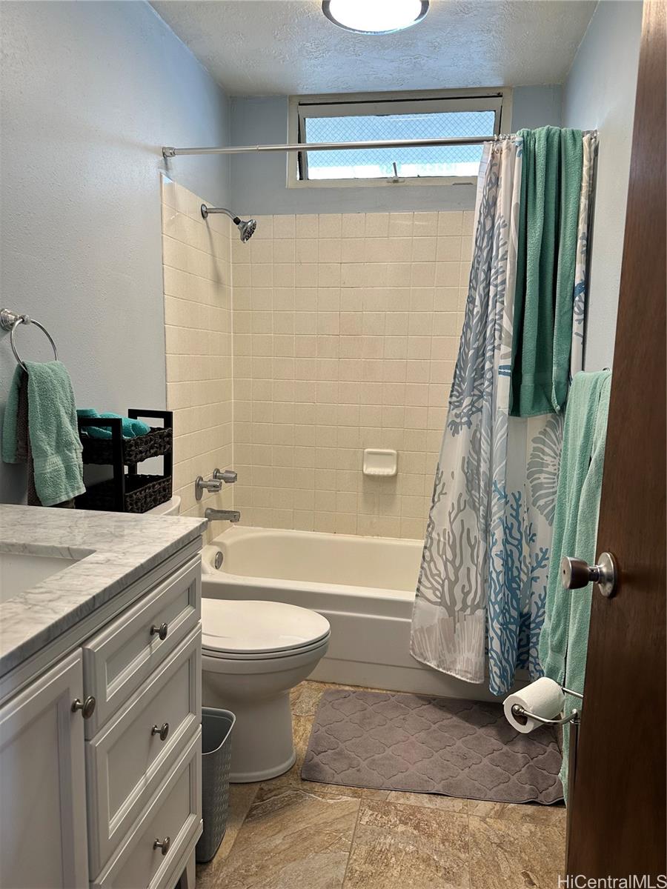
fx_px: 617
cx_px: 334
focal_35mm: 24
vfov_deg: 71.6
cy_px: 444
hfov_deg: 56.8
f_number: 1.78
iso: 125
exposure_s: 1/120
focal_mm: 6.86
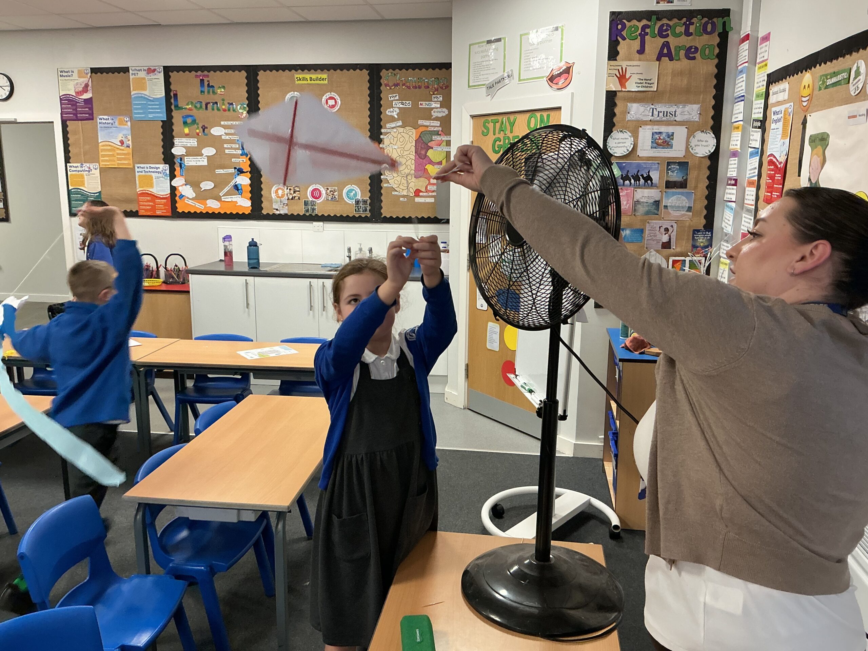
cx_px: 434
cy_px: 326
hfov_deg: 61.7
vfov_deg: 48.2
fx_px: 727
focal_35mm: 29
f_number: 1.8
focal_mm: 3
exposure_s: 1/60
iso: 125
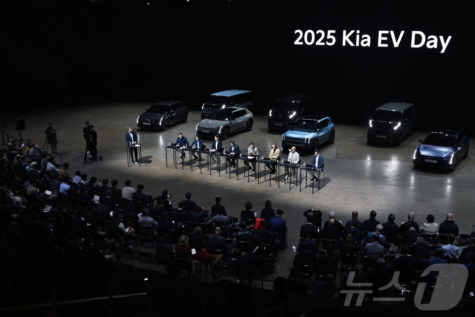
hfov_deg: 48.5
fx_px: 528
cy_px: 158
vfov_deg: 33.4
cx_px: 238
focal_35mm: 40
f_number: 6.3
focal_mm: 40
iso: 2000
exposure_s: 1/200
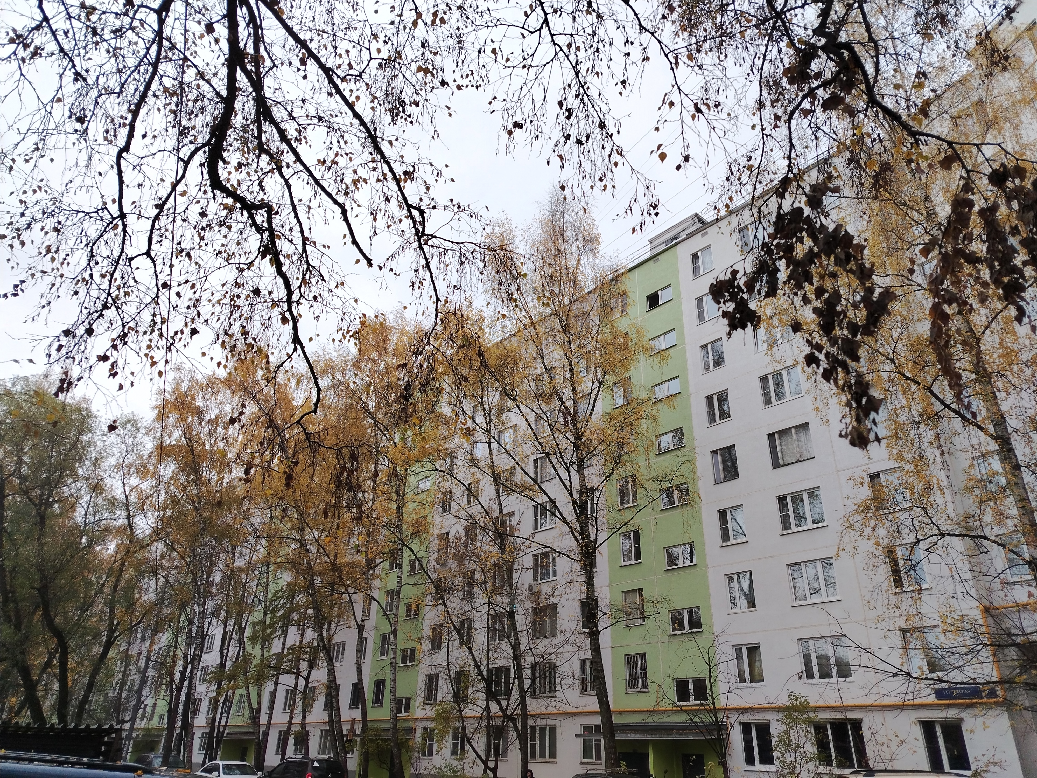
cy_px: 389
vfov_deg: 56.8
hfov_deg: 71.6
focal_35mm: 24
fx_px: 719
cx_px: 518
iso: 100
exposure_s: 1/155
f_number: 1.75
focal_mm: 5.25
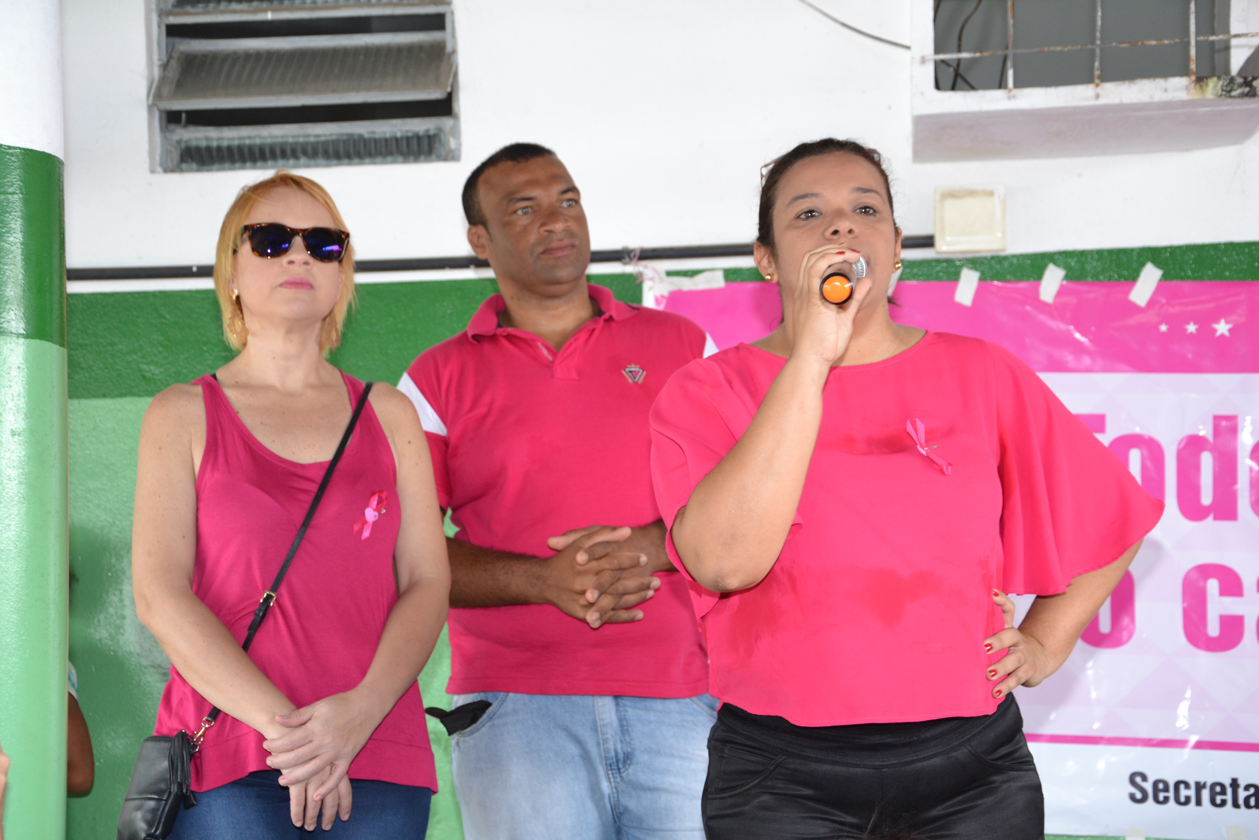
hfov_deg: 29.9
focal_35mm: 68
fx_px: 2360
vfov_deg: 20.2
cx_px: 630
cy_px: 420
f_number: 4.8
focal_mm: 45
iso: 560
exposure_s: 1/60
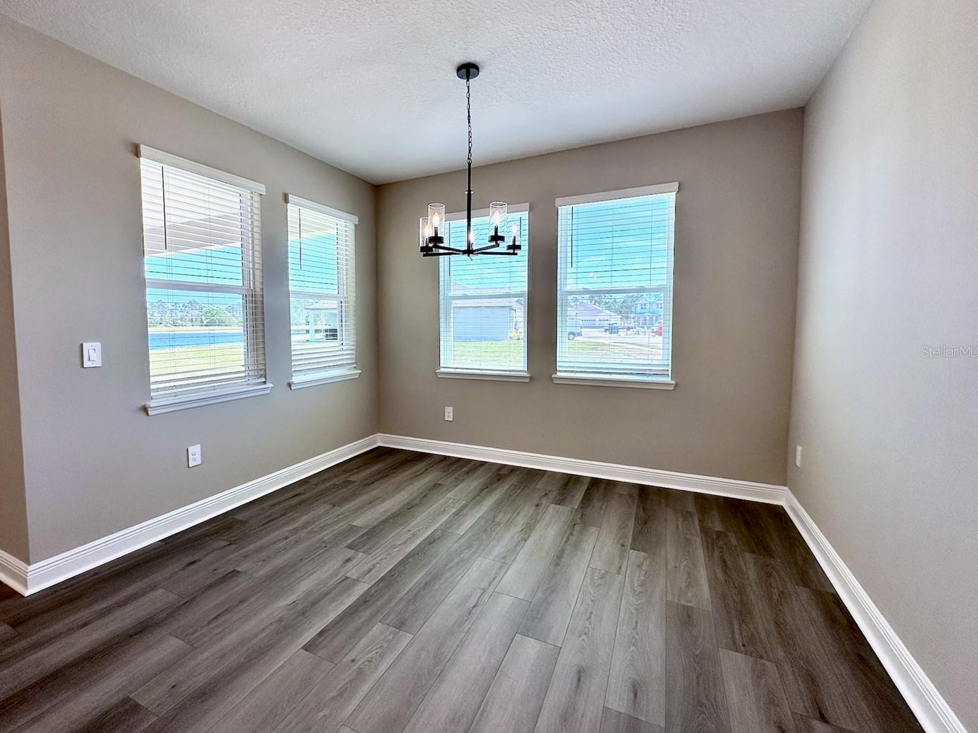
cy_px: 351
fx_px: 452
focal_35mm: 16
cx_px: 428
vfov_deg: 78.1
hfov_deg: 94.0
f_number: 2.2
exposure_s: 1/216
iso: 40
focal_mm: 2.22
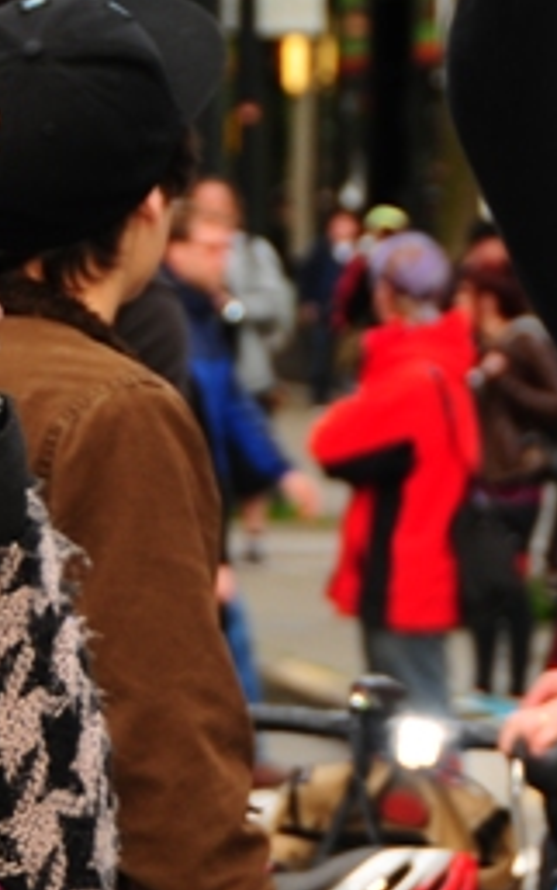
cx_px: 304
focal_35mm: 309
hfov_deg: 4.3
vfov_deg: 6.8
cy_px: 345
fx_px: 7482
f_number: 5
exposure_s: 1/160
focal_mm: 65
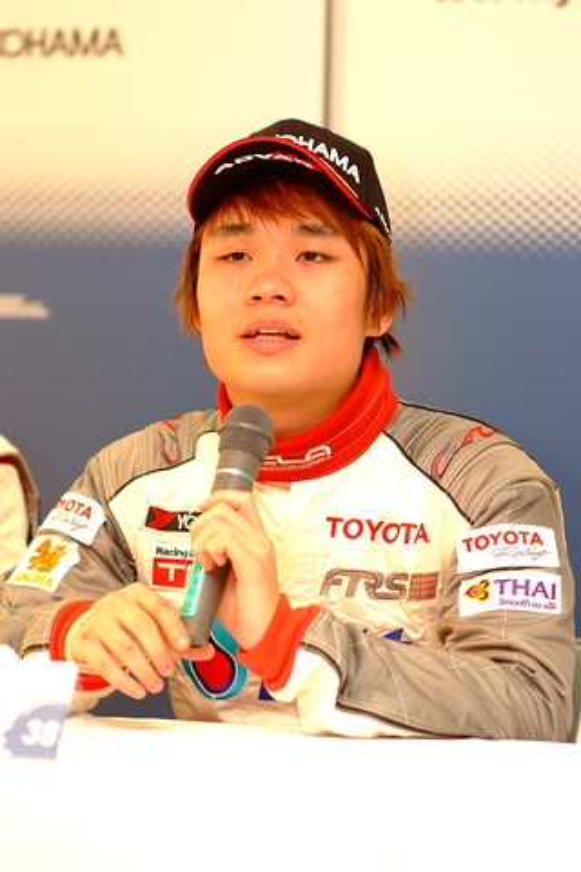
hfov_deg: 8.7
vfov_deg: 13.0
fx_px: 3825
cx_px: 290
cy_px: 436
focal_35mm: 158
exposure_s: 1/125
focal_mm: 105
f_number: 2.8
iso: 400
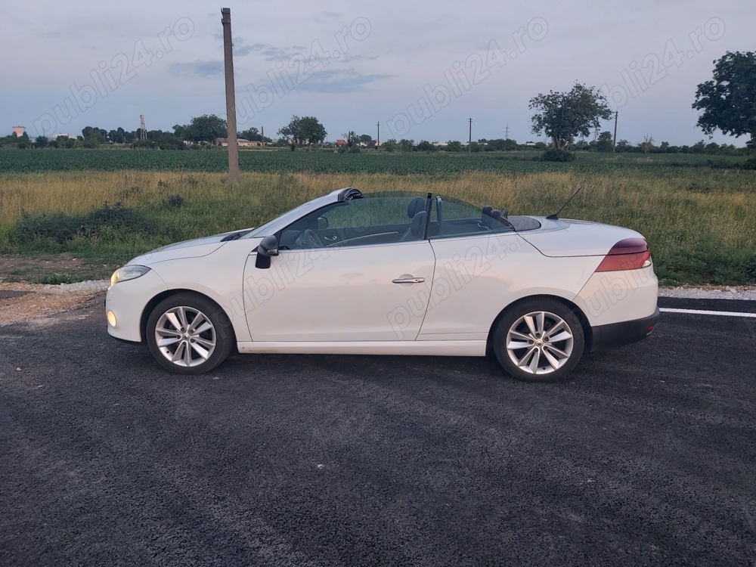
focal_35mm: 26
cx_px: 378
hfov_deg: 67.3
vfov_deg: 53.1
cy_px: 284
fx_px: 568
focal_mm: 3.92
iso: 64
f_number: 1.7
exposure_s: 1/50
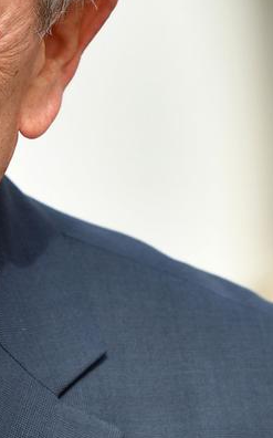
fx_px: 8846
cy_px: 154
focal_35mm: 742
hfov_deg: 1.8
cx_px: -254
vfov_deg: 2.8
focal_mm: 180
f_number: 5
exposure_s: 1/800
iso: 125
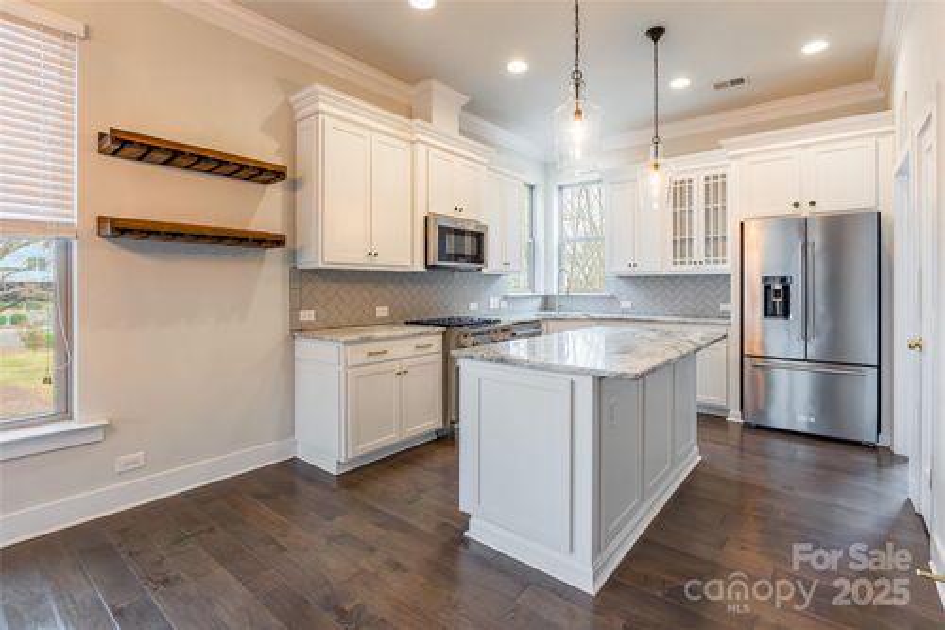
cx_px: 472
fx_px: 433
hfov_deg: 95.0
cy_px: 315
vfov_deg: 72.0
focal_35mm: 16
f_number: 5.6
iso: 800
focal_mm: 11
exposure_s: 1/80
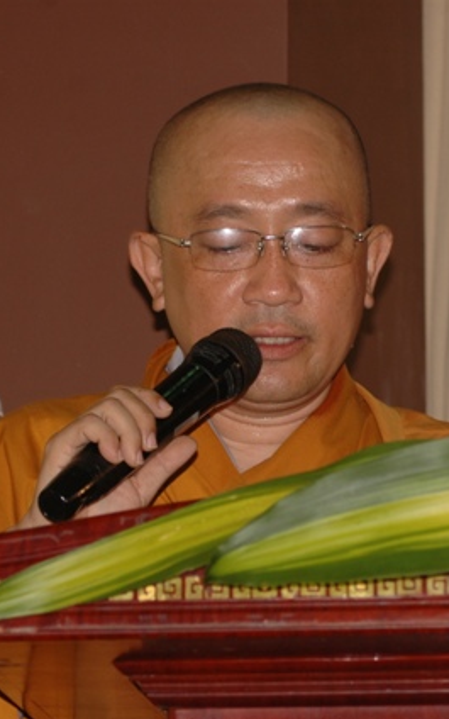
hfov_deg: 4.7
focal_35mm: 277
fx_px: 5423
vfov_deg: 7.6
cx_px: 278
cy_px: 360
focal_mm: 120
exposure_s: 1/60
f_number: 5
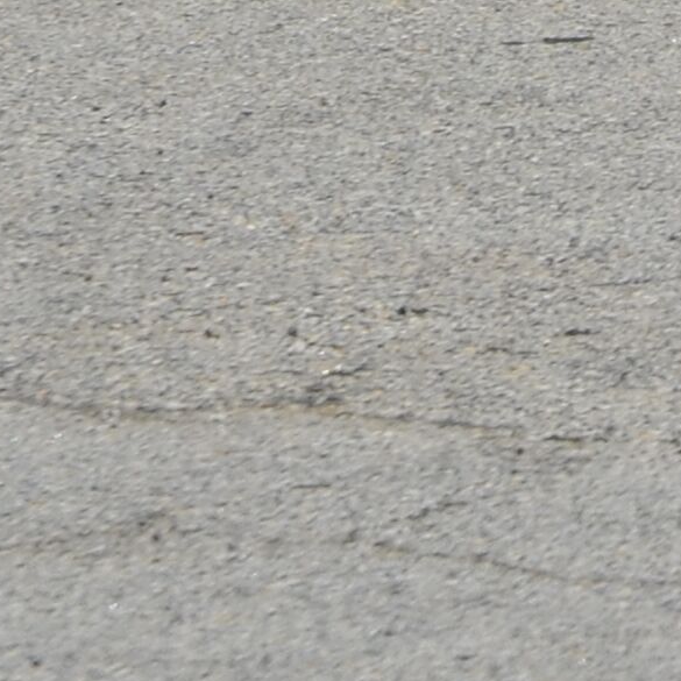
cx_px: 2319
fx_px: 16693
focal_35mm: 750
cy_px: -1157
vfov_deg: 2.3
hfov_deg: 2.3
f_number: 8
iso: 200
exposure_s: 1/1000
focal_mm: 70
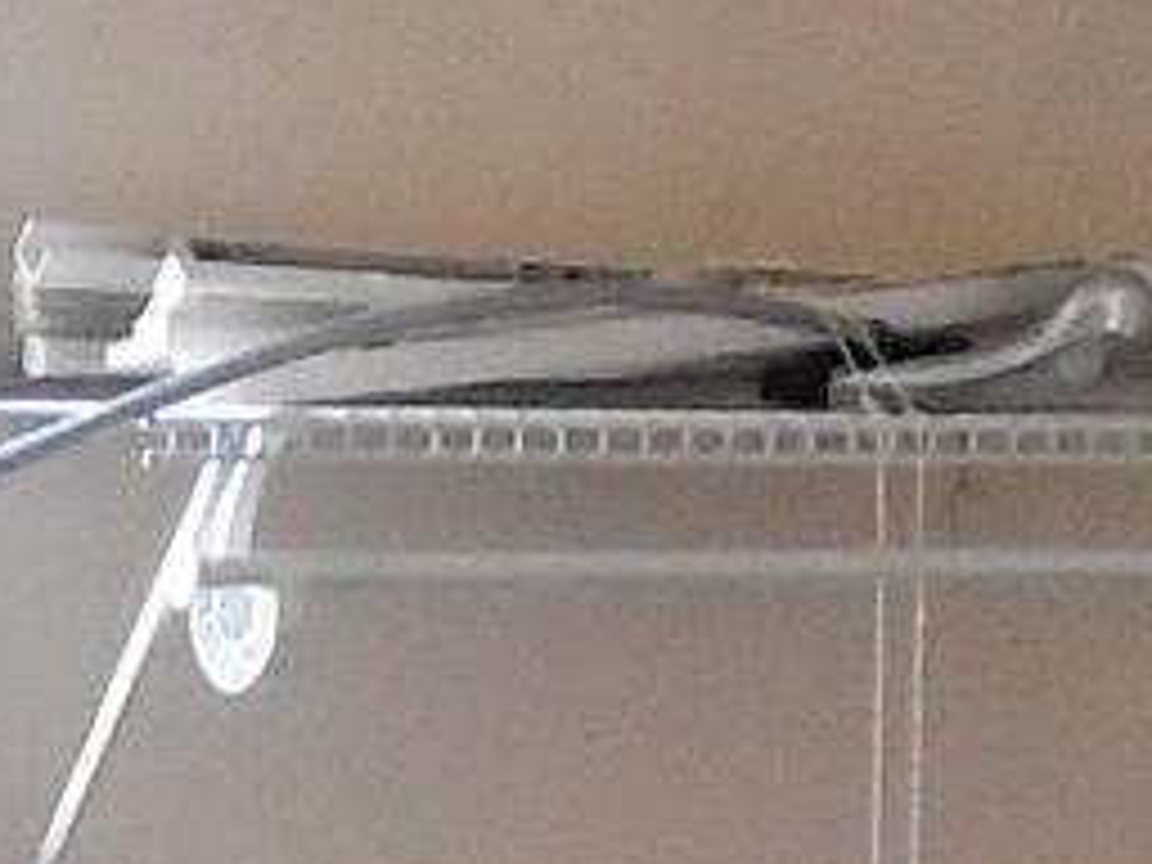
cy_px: 1719
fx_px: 6656
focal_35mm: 200
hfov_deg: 9.7
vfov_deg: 7.2
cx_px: -243
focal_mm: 4.5
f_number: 3.3
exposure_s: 1/30
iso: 400
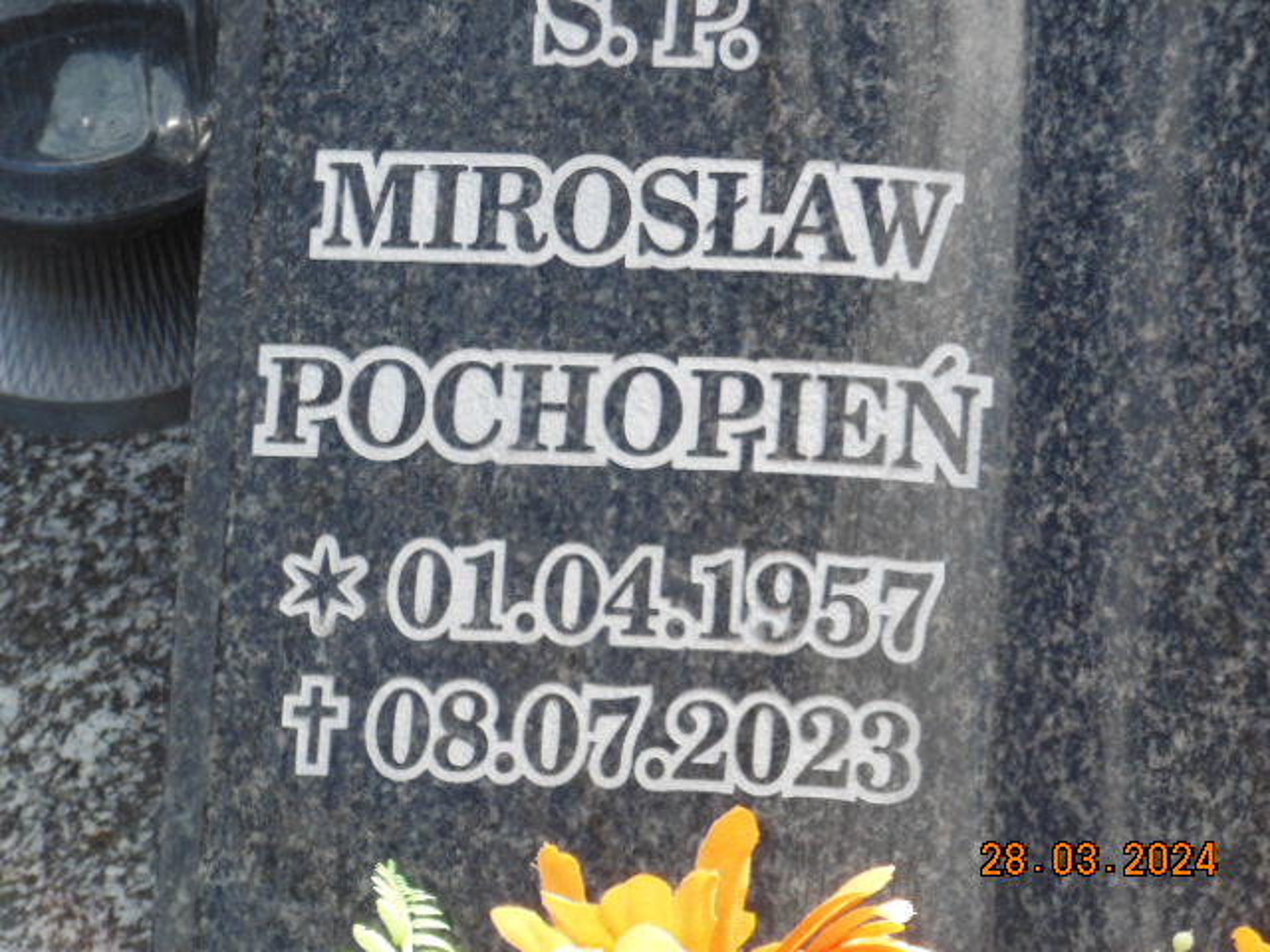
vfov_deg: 10.2
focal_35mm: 146
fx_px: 5356
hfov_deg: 13.5
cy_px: 476
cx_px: 635
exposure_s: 1/200
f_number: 5.2
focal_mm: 26.1
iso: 125
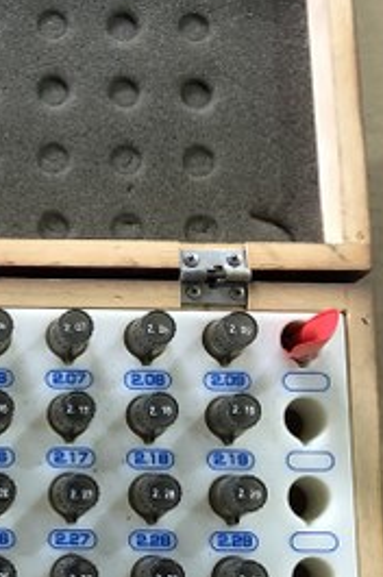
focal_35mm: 88
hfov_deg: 14.9
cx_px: -100
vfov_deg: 23.1
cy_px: 305
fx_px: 1408
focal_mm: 4
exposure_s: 1/15
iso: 50
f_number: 1.8
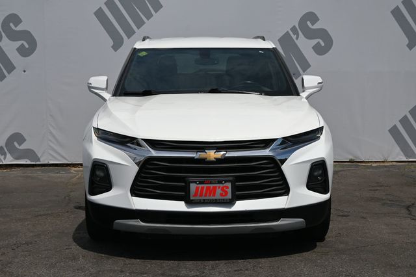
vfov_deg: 20.1
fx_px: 780
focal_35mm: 68
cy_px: 138
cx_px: 208
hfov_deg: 29.9
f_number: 8
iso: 100
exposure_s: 1/400
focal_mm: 45
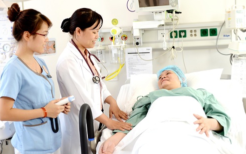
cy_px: 80
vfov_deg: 20.9
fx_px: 416
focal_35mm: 62
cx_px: 122
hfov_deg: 33.0
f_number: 3.5
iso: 400
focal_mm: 60
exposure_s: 1/200
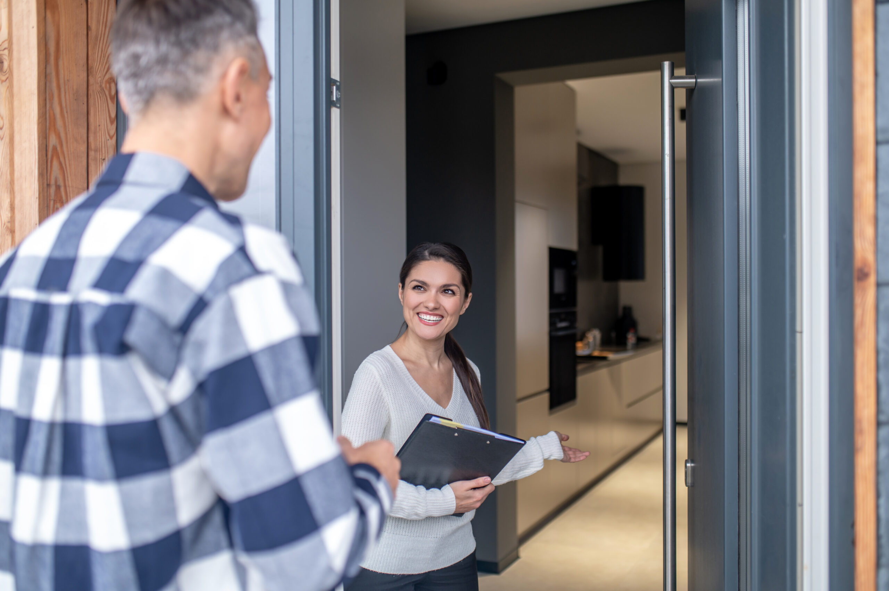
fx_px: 864
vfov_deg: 37.8
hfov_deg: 54.5
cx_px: 444
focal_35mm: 35
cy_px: 296
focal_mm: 35
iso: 250
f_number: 2.2
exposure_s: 1/160
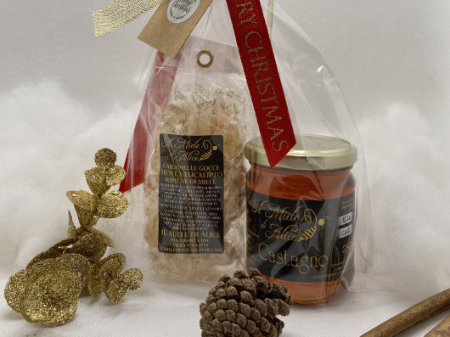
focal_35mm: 26
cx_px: 225
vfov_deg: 53.0
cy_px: 168
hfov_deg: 67.3
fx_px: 338
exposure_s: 1/377
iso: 32
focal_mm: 4.2
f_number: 1.8
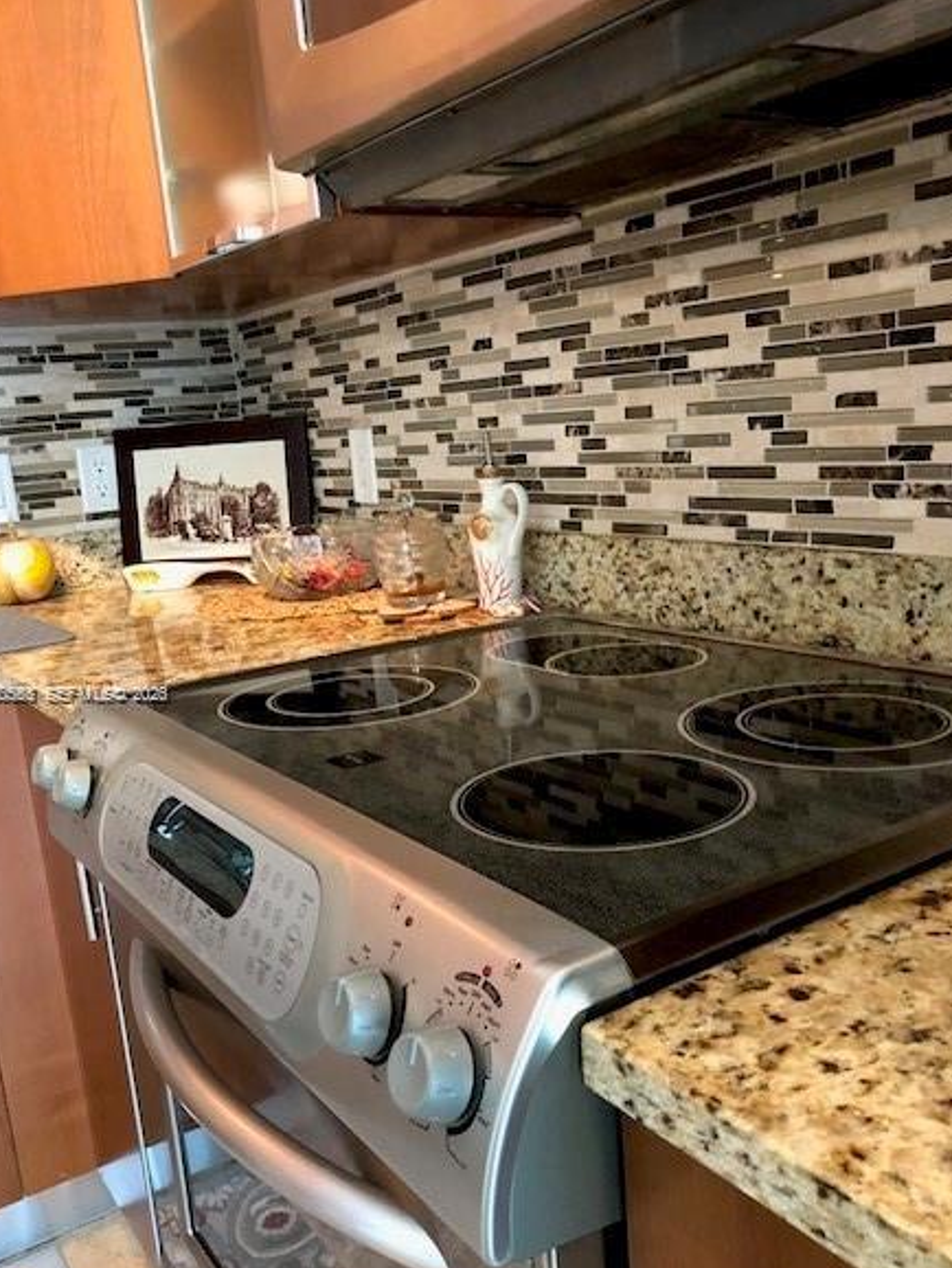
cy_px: 695
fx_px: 1136
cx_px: 476
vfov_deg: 58.2
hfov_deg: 45.5
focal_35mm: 31
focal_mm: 4
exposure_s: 1/15
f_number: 1.8
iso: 80
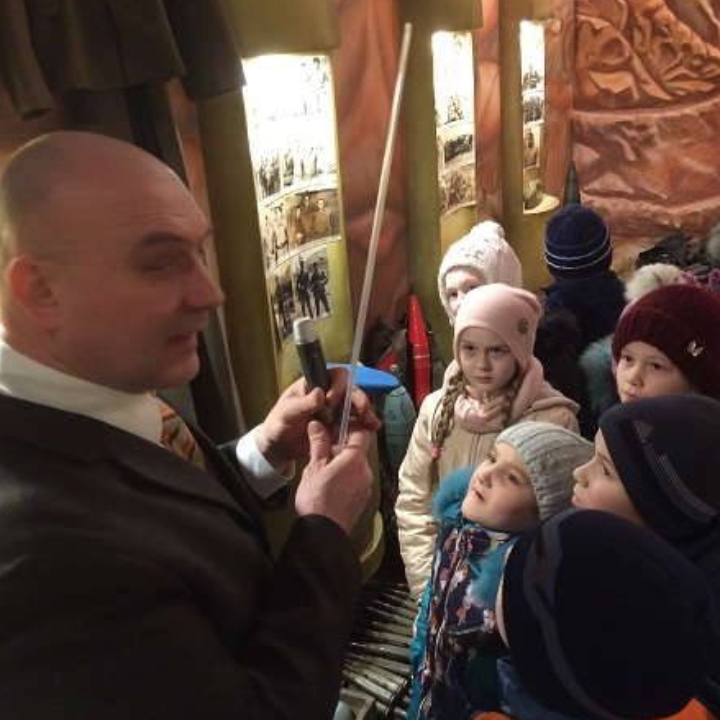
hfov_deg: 47.1
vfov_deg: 47.2
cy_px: 359
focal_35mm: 35
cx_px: 399
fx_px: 824
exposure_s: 1/25
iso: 320
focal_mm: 4.15
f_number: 2.2
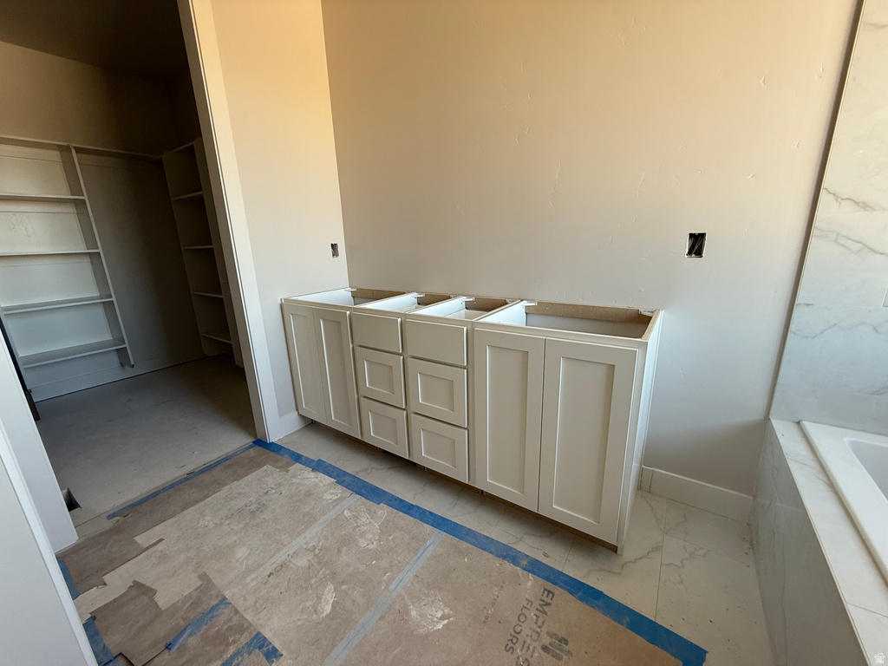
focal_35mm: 14
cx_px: 444
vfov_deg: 85.7
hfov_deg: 102.1
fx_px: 359
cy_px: 333
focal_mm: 2.22
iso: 125
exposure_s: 1/99
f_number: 2.2
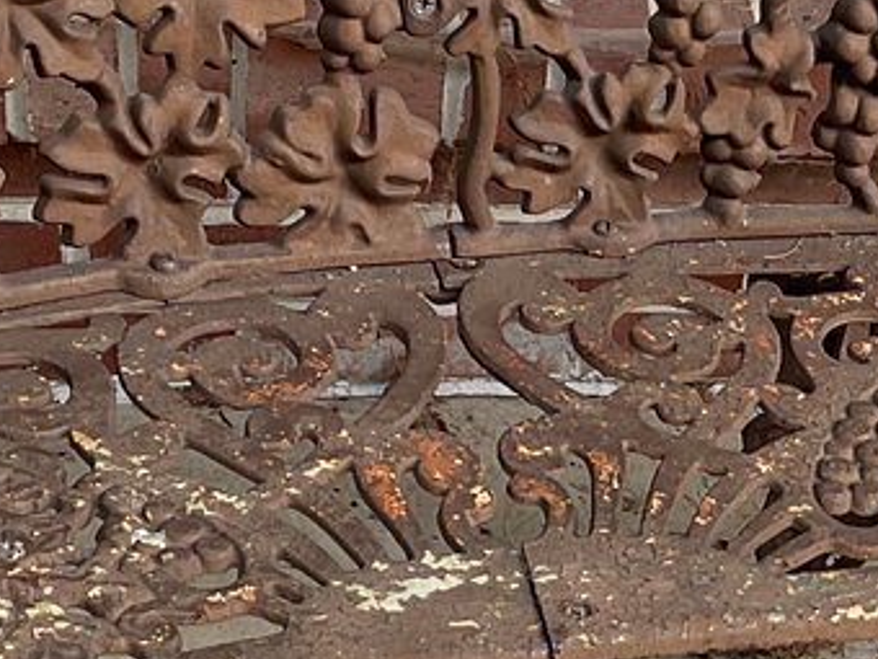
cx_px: 879
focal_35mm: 129
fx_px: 3272
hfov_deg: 15.0
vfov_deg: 11.4
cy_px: 650
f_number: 1.8
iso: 16
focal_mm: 3
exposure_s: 1/125
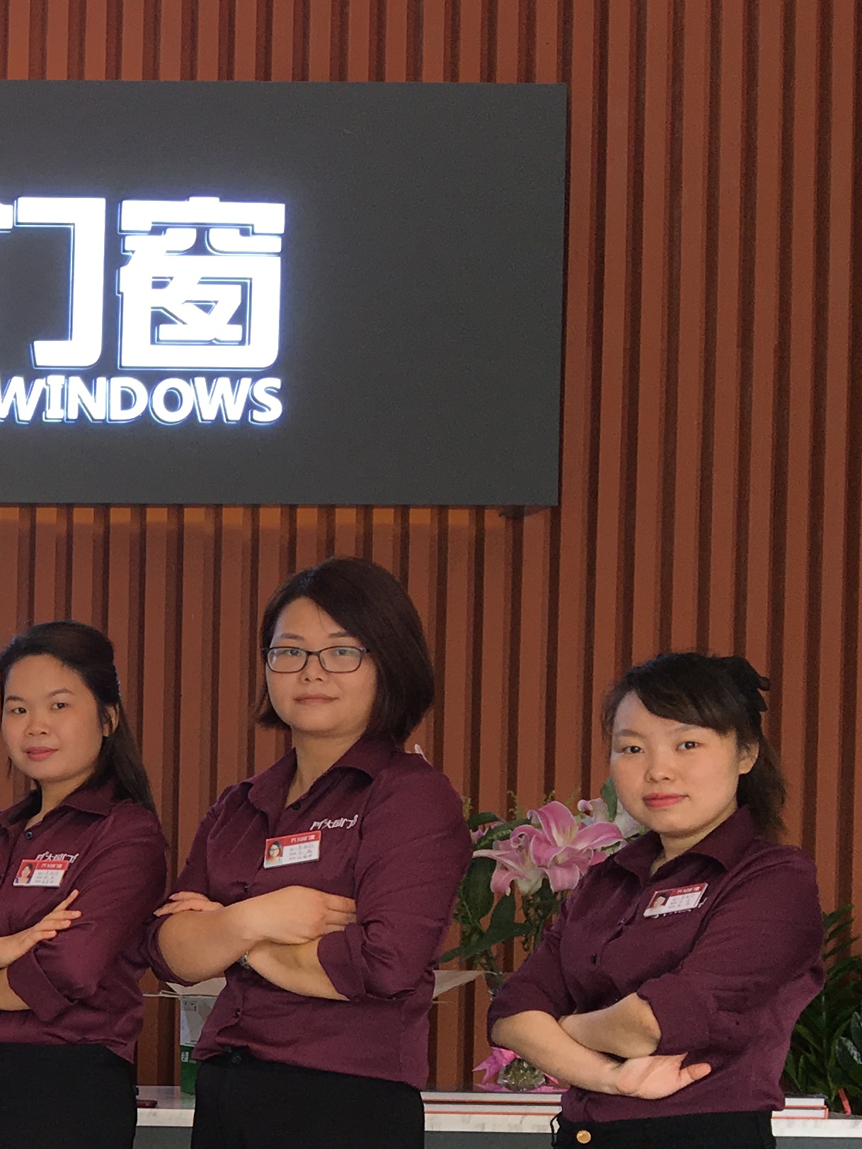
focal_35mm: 72
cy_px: 991
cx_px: -503
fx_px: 2391
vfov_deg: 26.3
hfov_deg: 17.8
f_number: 2.2
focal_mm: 4.15
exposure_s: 1/100
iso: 25
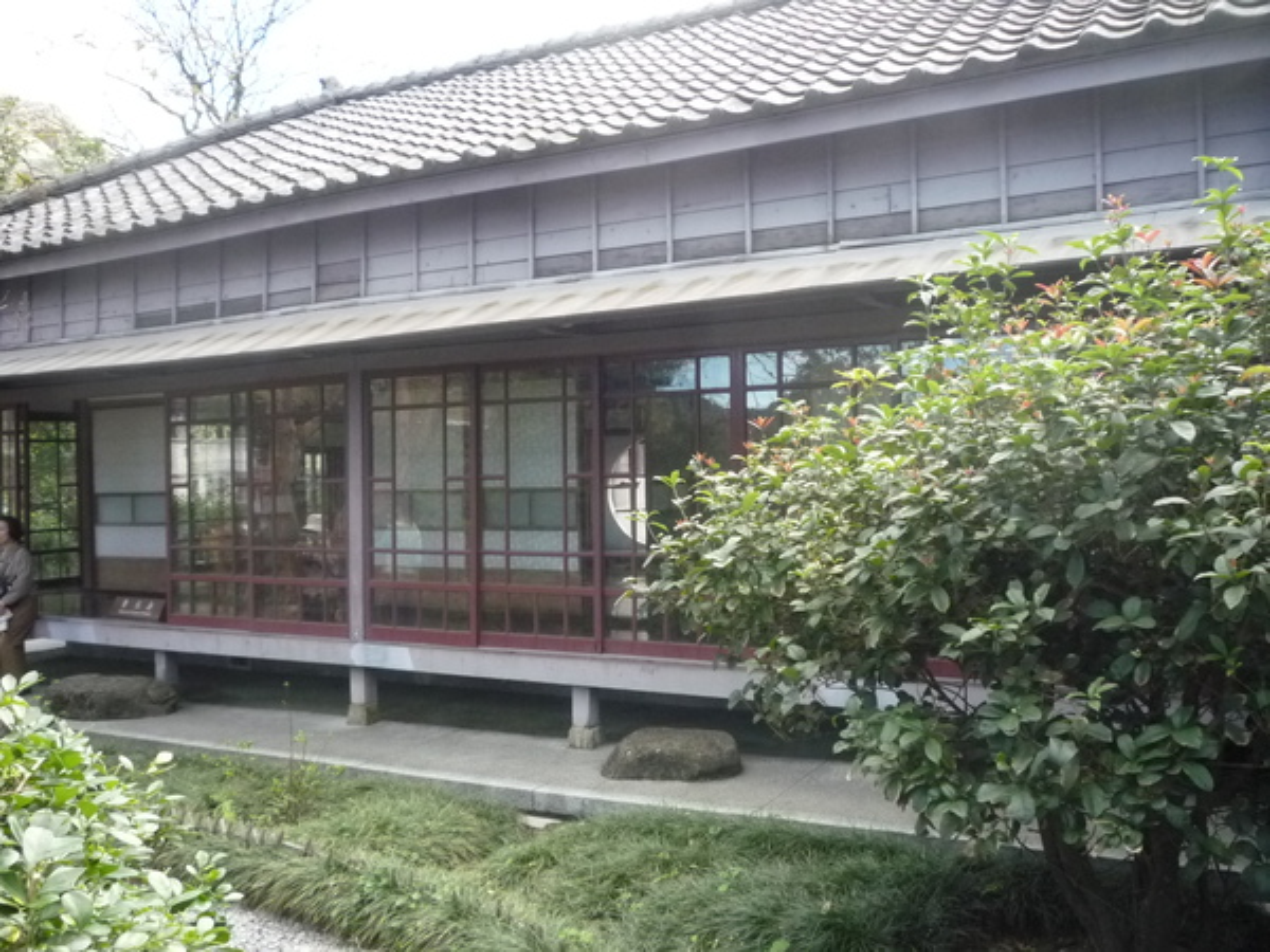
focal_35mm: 32
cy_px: 476
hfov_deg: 56.8
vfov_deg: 44.2
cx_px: 635
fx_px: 1174
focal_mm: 5.2
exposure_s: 1/400
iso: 400
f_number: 3.3
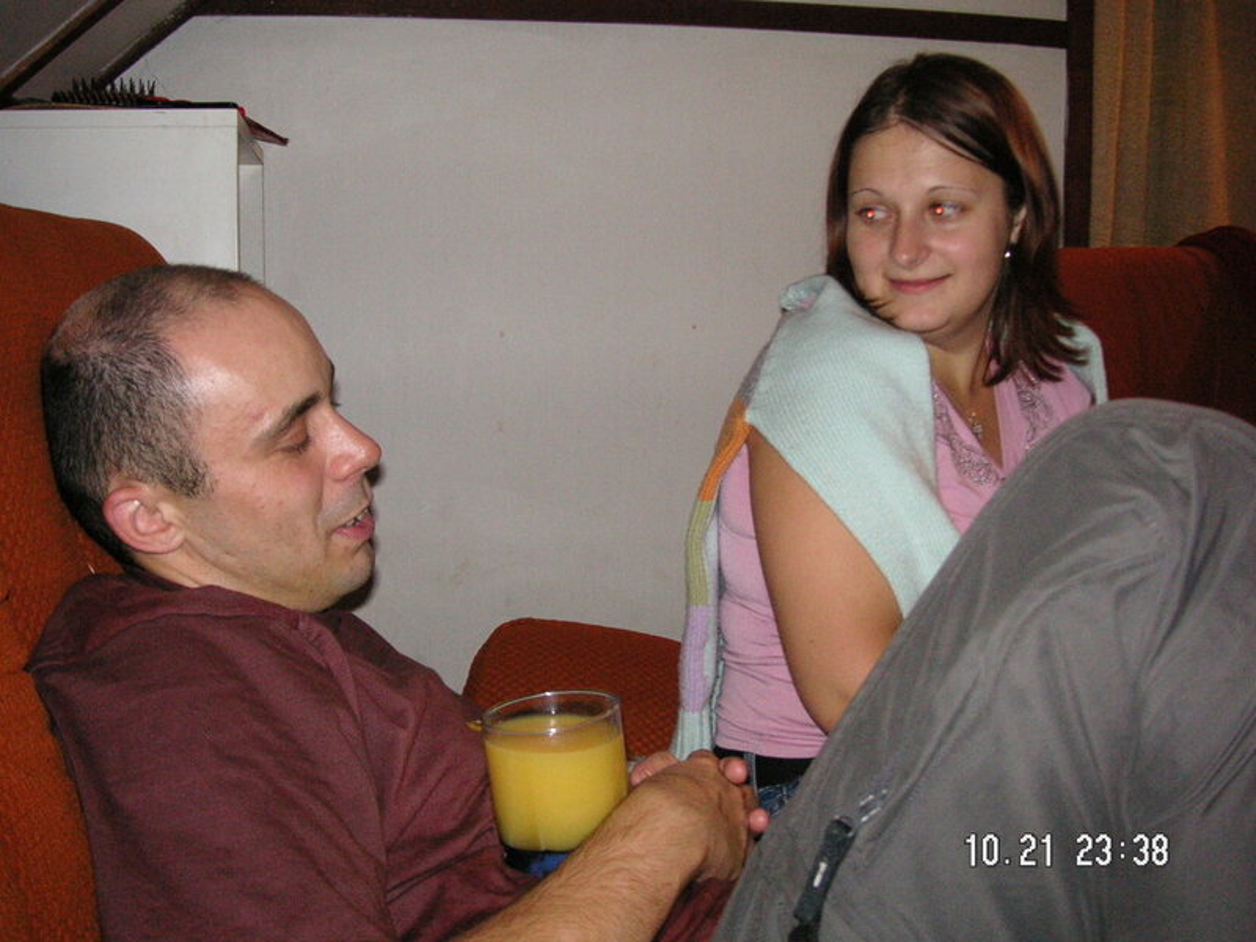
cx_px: 628
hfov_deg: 50.1
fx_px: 1343
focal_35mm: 37
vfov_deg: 38.7
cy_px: 471
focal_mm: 6.1
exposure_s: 1/45
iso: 160
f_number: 2.8
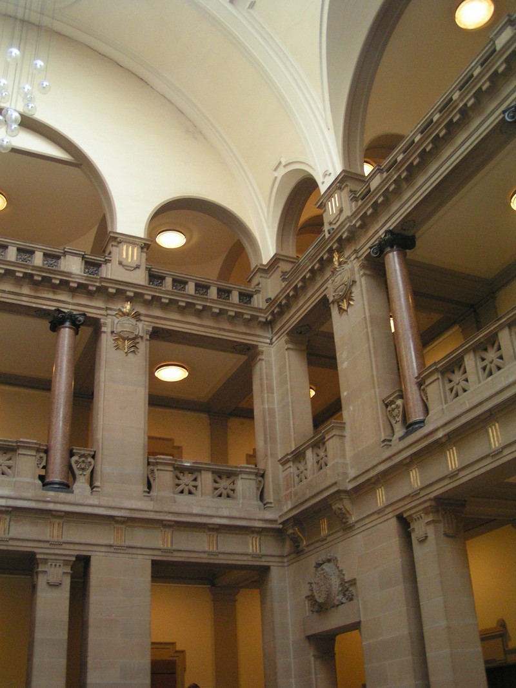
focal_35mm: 38
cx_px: 258
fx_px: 755
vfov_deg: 49.0
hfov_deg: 37.7
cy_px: 344
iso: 200
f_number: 2.8
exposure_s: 1/20
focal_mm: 5.8
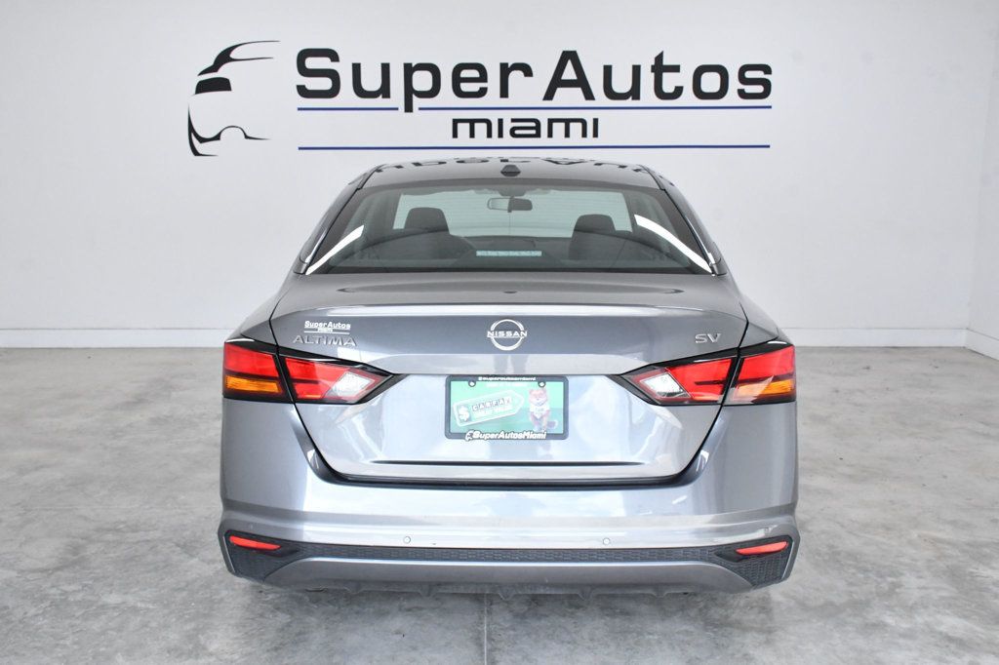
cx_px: 500
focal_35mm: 39
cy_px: 332
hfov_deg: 49.6
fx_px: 1082
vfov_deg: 34.2
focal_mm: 26
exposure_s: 1/400
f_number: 10
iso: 2500
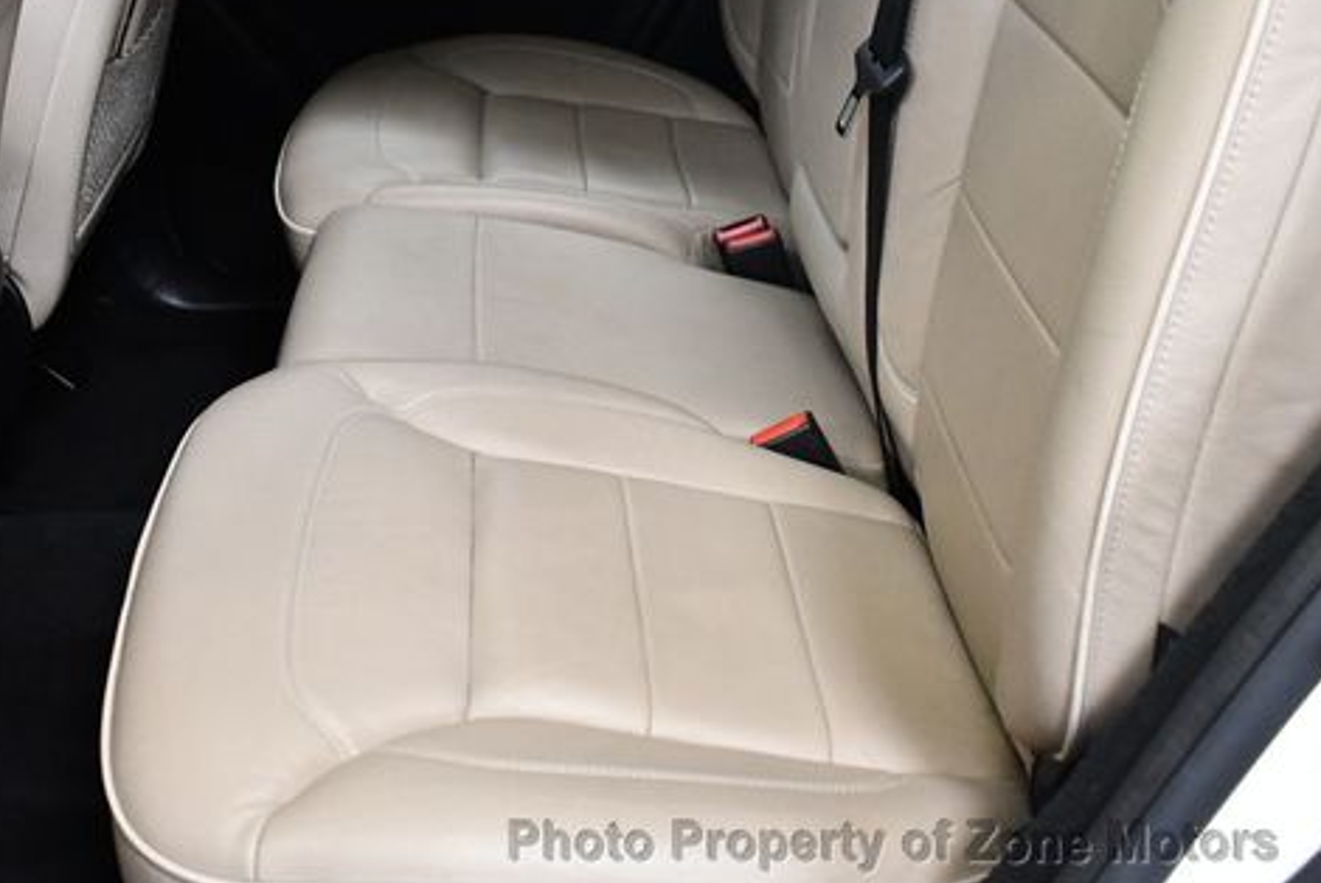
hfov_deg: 40.0
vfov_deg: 27.4
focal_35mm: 49
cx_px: 475
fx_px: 1799
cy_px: 295
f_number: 3.5
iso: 3200
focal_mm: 18
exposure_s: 1/80
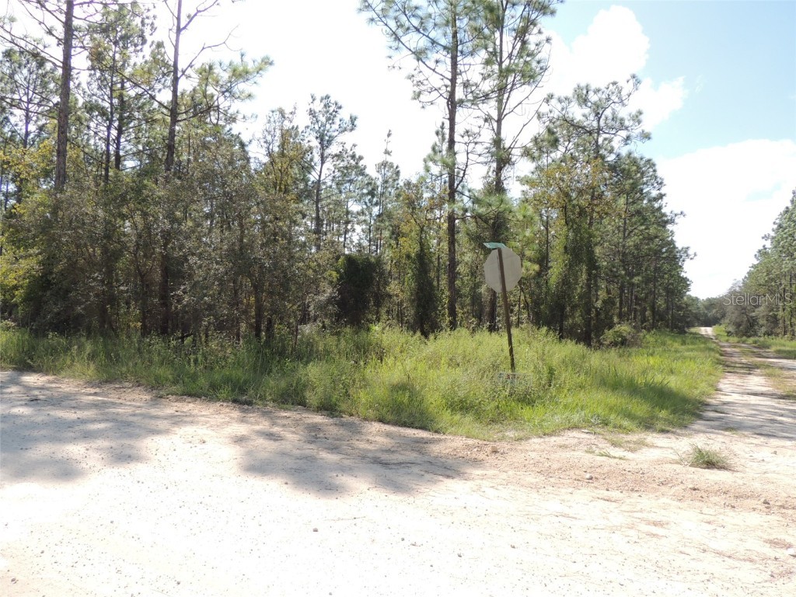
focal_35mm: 24
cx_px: 398
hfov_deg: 71.6
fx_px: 552
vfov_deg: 56.8
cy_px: 298
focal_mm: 4.3
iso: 100
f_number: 3
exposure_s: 1/800
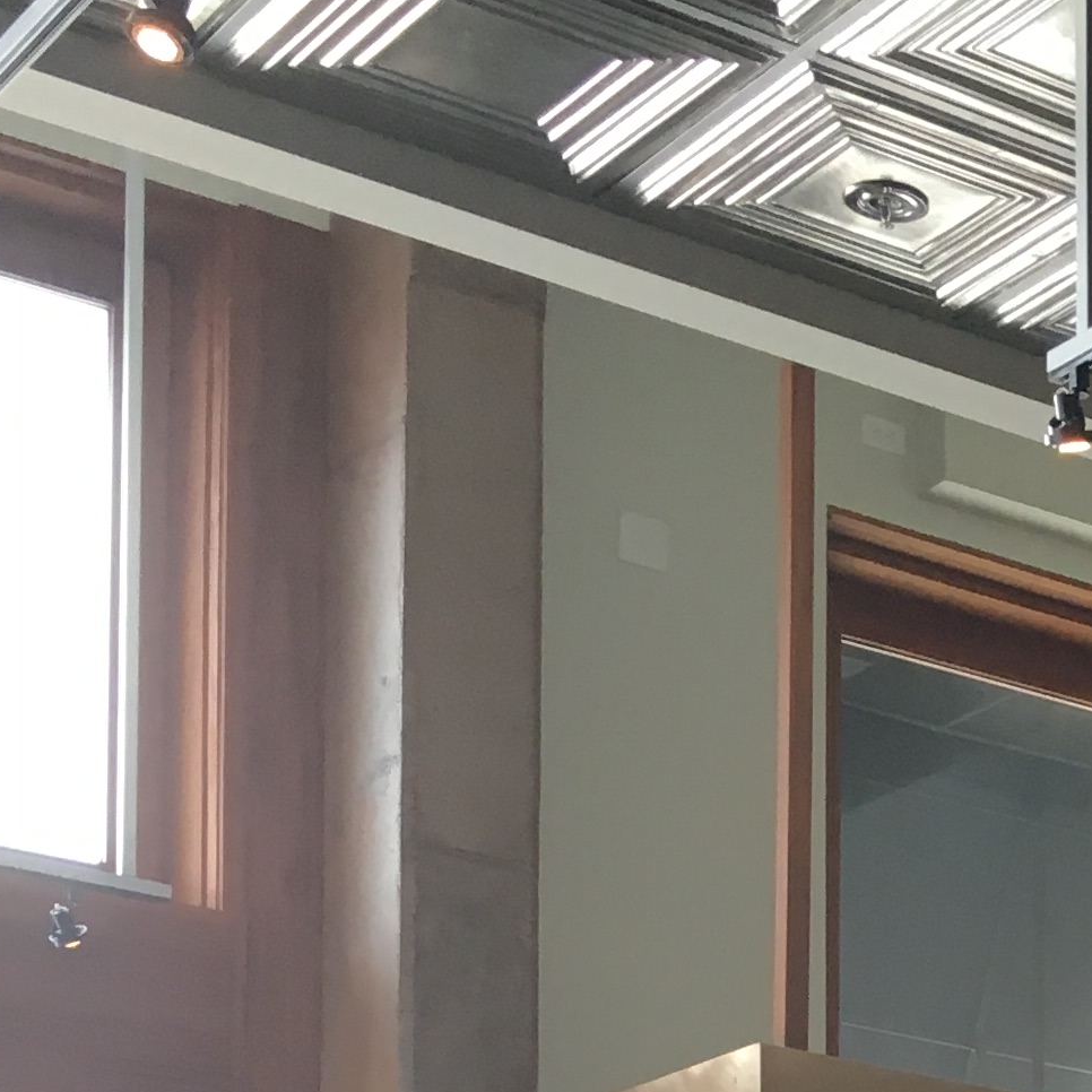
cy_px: 1841
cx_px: 1696
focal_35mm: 107
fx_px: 3819
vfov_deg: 14.6
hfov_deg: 15.0
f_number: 2.2
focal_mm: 4.15
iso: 25
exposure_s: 1/30
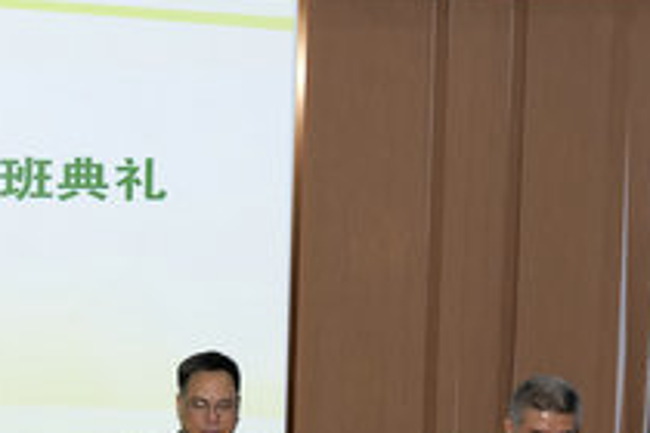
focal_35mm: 147
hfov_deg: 13.3
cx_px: -260
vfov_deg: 9.3
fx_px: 2654
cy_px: 435
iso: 400
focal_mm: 44
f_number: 4.5
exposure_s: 1/125
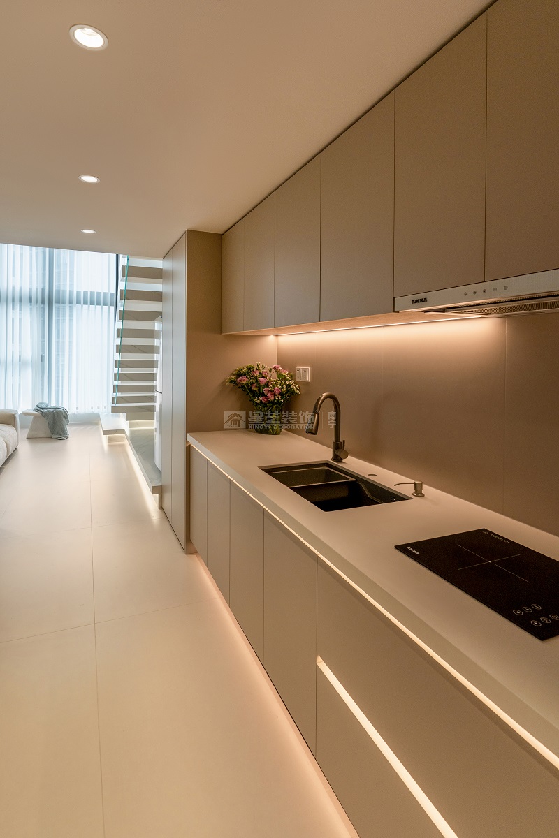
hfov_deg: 67.4
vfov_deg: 90.0
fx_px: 419
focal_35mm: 18
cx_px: 280
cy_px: 419
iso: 320
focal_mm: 18
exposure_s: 1/50
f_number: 8
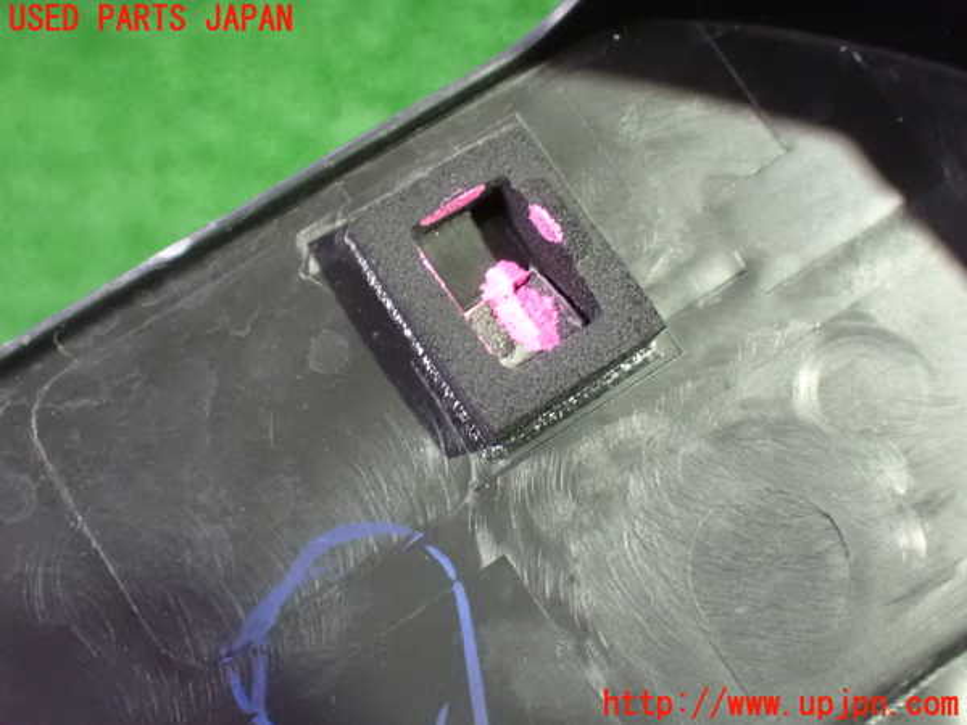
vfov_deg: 29.1
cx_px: 484
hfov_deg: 38.2
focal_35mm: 50
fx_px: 1397
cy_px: 362
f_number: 3.2
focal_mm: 9.01
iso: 1600
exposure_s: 1/25
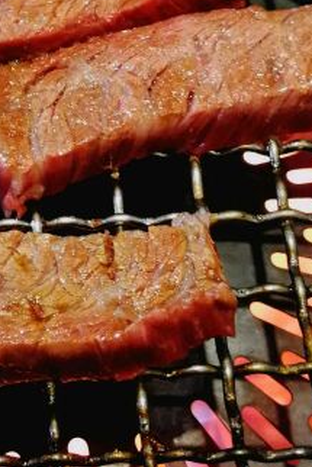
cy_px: 183
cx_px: 76
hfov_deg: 13.1
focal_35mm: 104
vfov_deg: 19.6
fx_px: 1350
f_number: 1.8
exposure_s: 1/33.3
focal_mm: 3.95
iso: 250
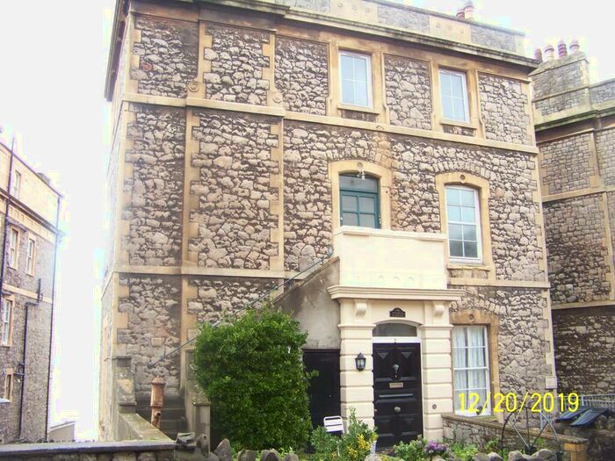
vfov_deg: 39.7
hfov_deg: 51.4
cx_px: 308
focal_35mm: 36
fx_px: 640
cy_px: 230
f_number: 2.8
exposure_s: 1/60
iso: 66
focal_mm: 5.85
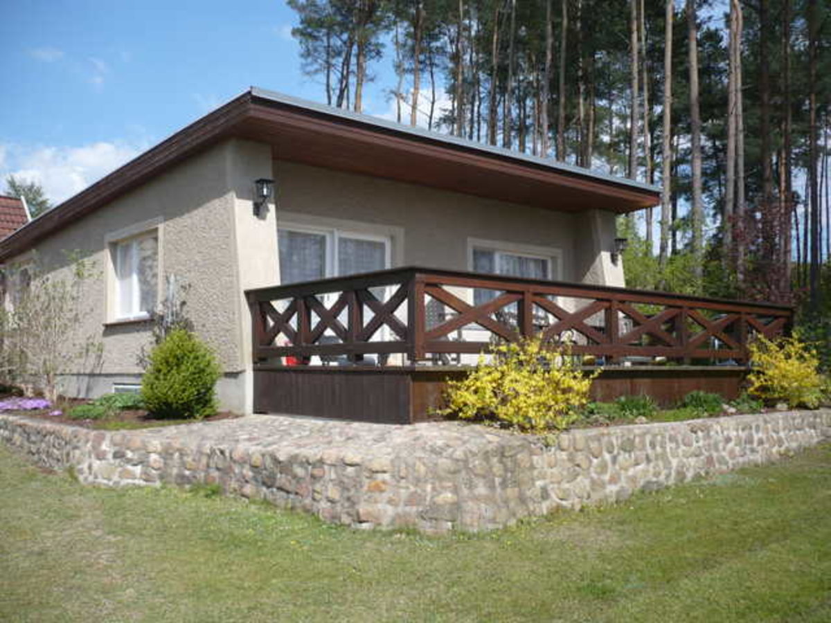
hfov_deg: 52.6
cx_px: 416
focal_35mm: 35
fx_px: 840
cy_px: 312
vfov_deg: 40.7
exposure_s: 1/1000
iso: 100
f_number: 2.8
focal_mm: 5.8
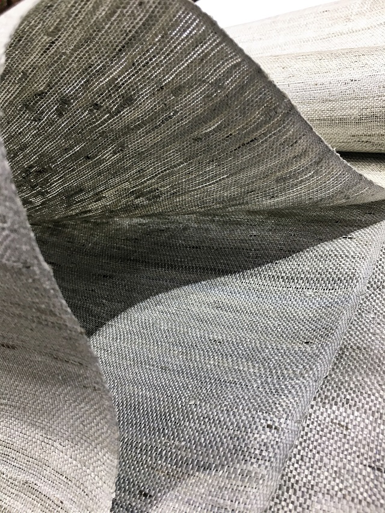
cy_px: 256
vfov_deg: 61.7
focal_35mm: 29
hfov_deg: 48.2
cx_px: 192
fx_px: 430
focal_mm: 4.15
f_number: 2.2
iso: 32
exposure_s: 1/30
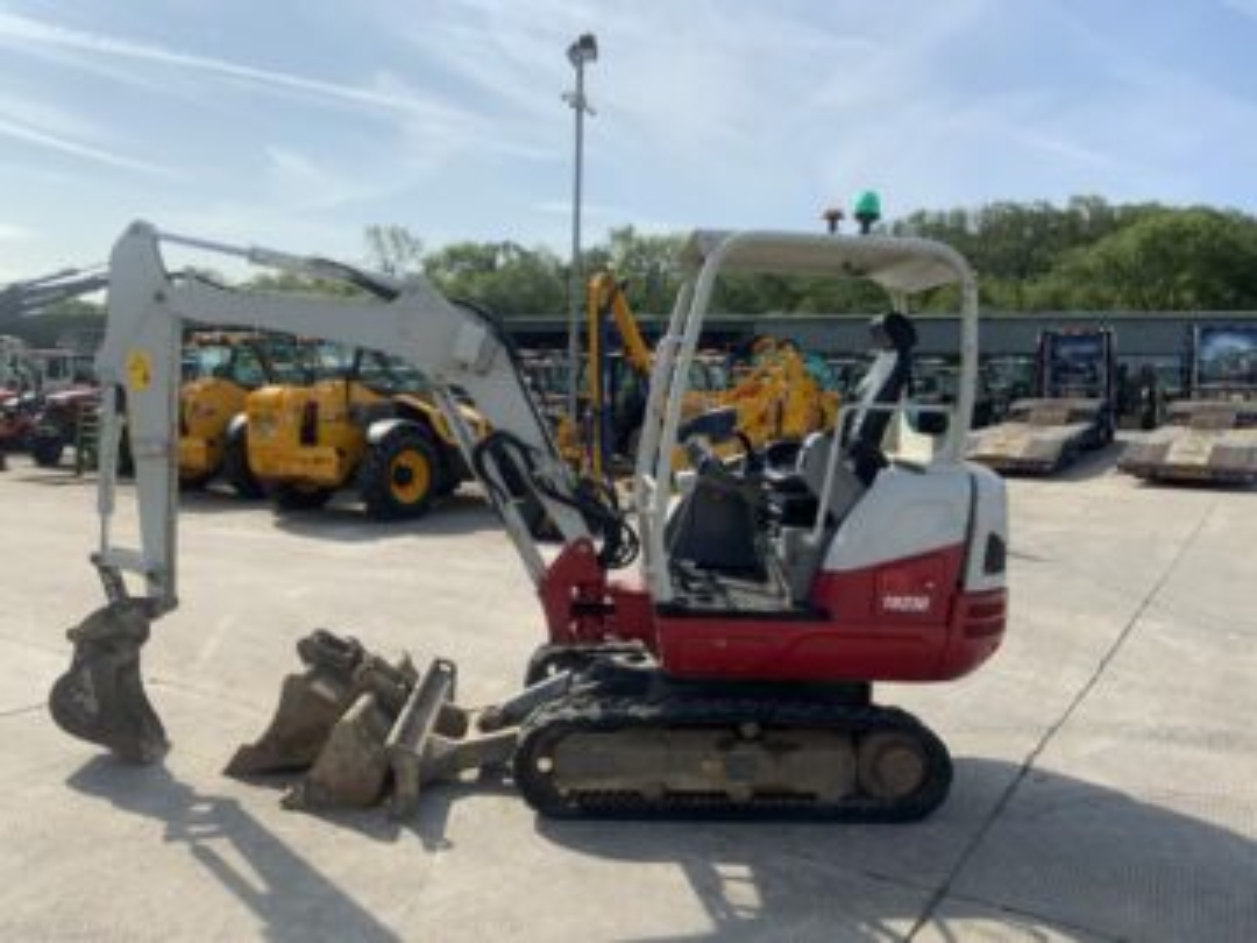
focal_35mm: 29
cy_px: 472
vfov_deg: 48.2
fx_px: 1053
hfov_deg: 61.7
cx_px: 628
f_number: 1.8
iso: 20
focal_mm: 3
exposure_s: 1/2801
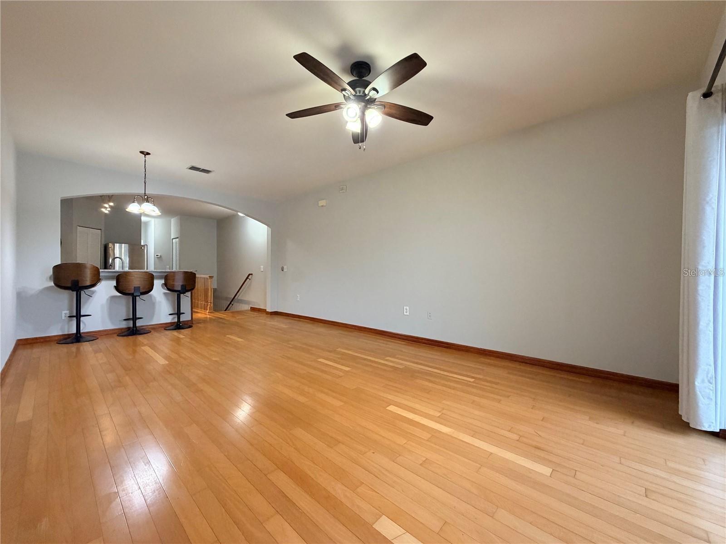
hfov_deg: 102.1
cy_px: 272
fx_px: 294
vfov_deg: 85.7
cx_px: 363
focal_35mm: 14
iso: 320
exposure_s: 1/60
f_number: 2.2
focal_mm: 2.22
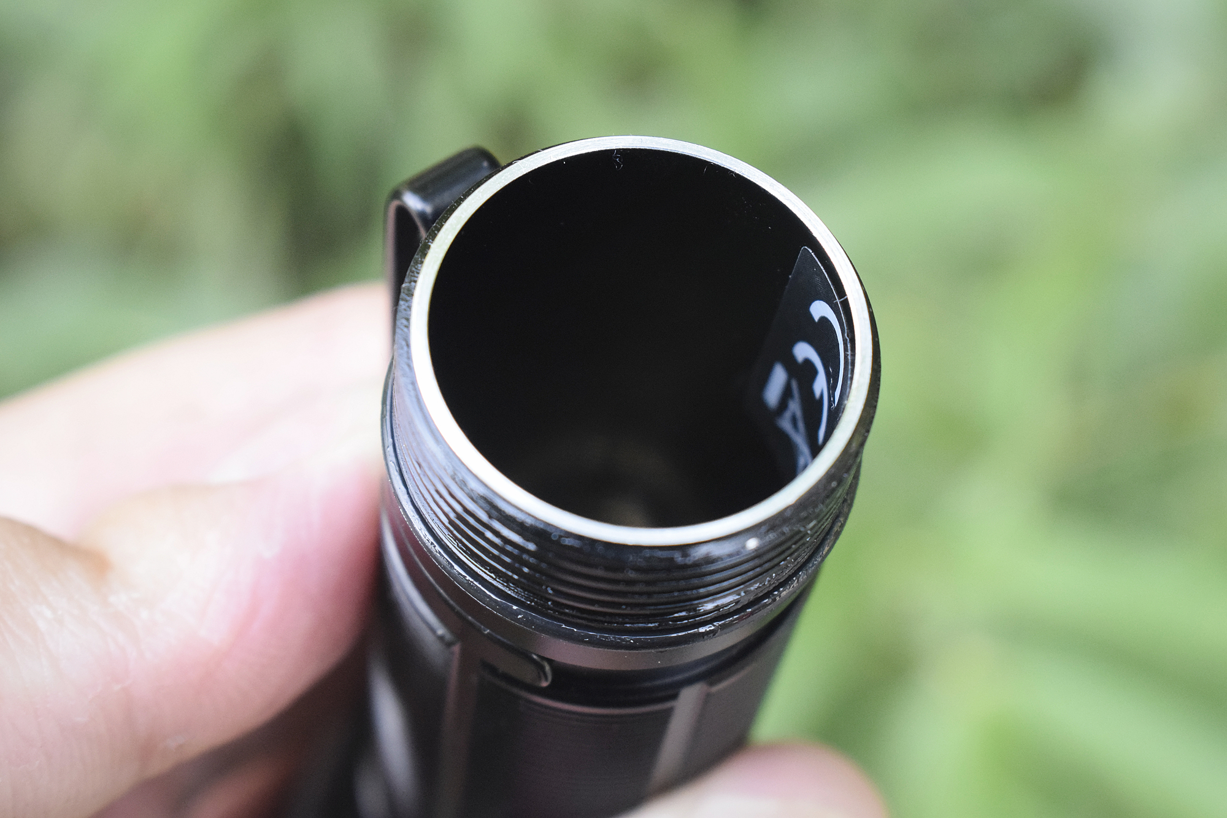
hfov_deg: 24.6
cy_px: 409
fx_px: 2811
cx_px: 614
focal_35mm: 82
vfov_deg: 16.6
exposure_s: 1/320
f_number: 9
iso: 3200
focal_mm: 55
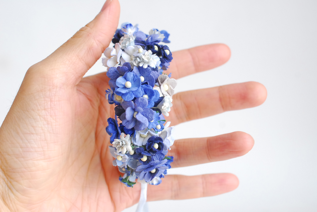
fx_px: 529
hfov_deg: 33.4
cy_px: 106
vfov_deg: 22.7
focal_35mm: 60
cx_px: 158
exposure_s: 1/160
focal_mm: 40
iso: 800
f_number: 5.6
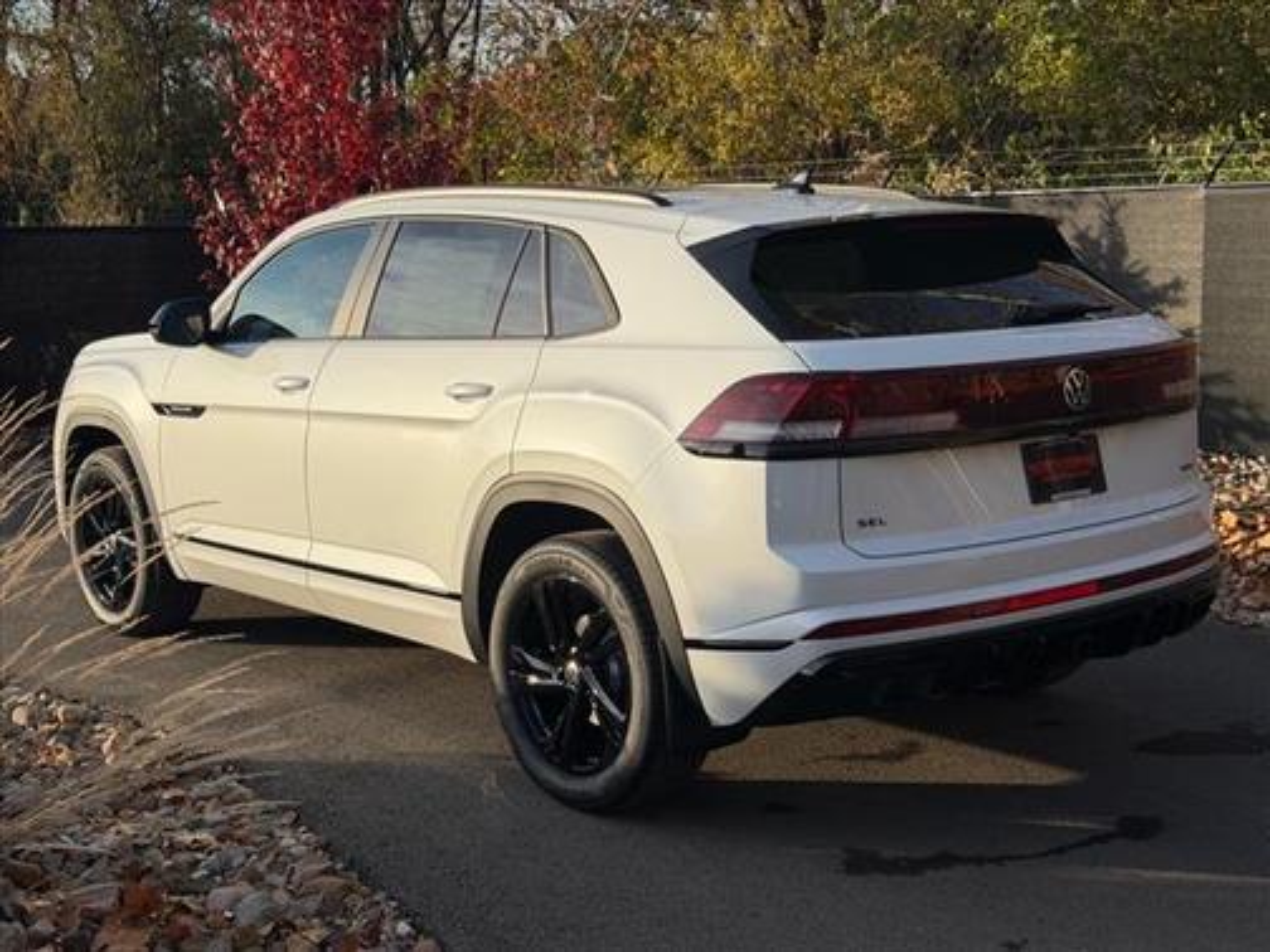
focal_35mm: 48
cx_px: 635
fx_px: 1761
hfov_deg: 39.7
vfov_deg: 30.3
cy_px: 476
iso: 64
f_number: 1.78
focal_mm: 6.76
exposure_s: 1/4329
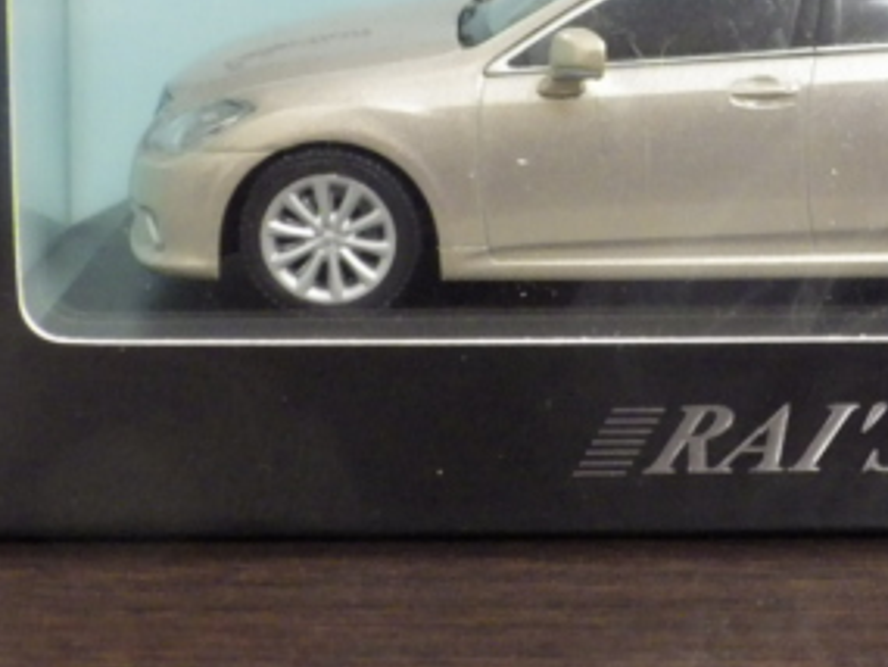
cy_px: 69
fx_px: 2361
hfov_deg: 20.9
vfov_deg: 15.9
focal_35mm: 92
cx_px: 760
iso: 800
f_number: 3.6
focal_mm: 7.4
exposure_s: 1/25
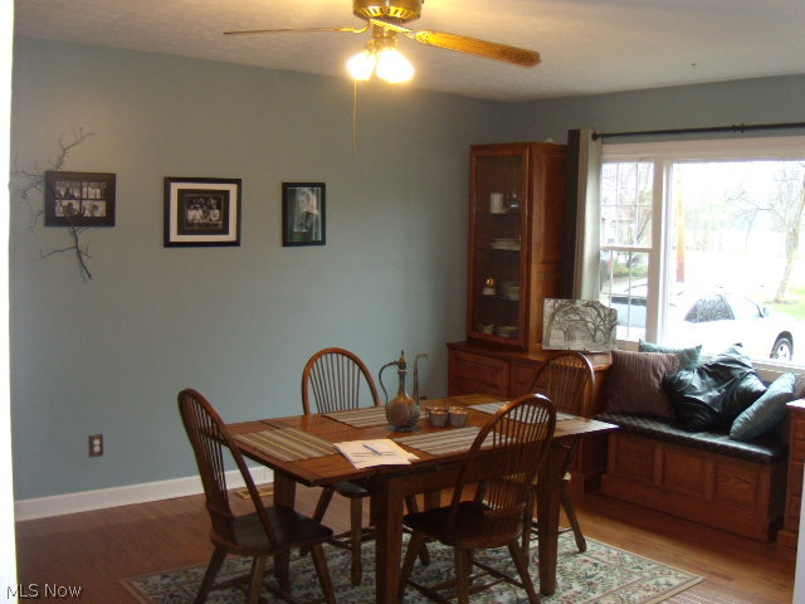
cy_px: 302
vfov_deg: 39.7
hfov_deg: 51.4
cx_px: 402
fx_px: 837
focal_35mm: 36
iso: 250
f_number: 3.6
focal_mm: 6.4
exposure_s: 1/30
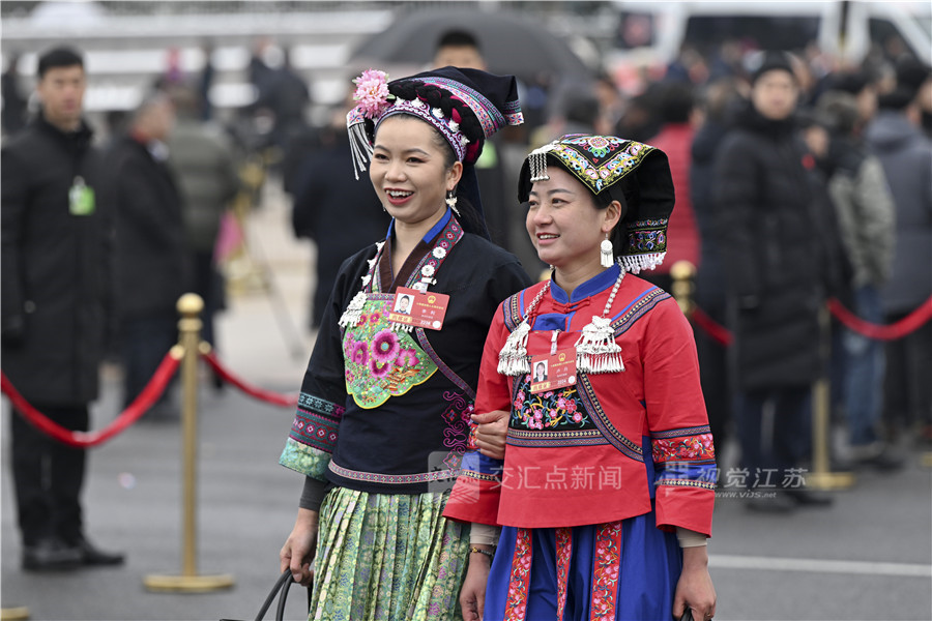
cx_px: 466
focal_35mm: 200
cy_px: 310
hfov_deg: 10.3
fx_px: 5177
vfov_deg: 6.9
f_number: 4
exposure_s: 1/800
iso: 500
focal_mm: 200
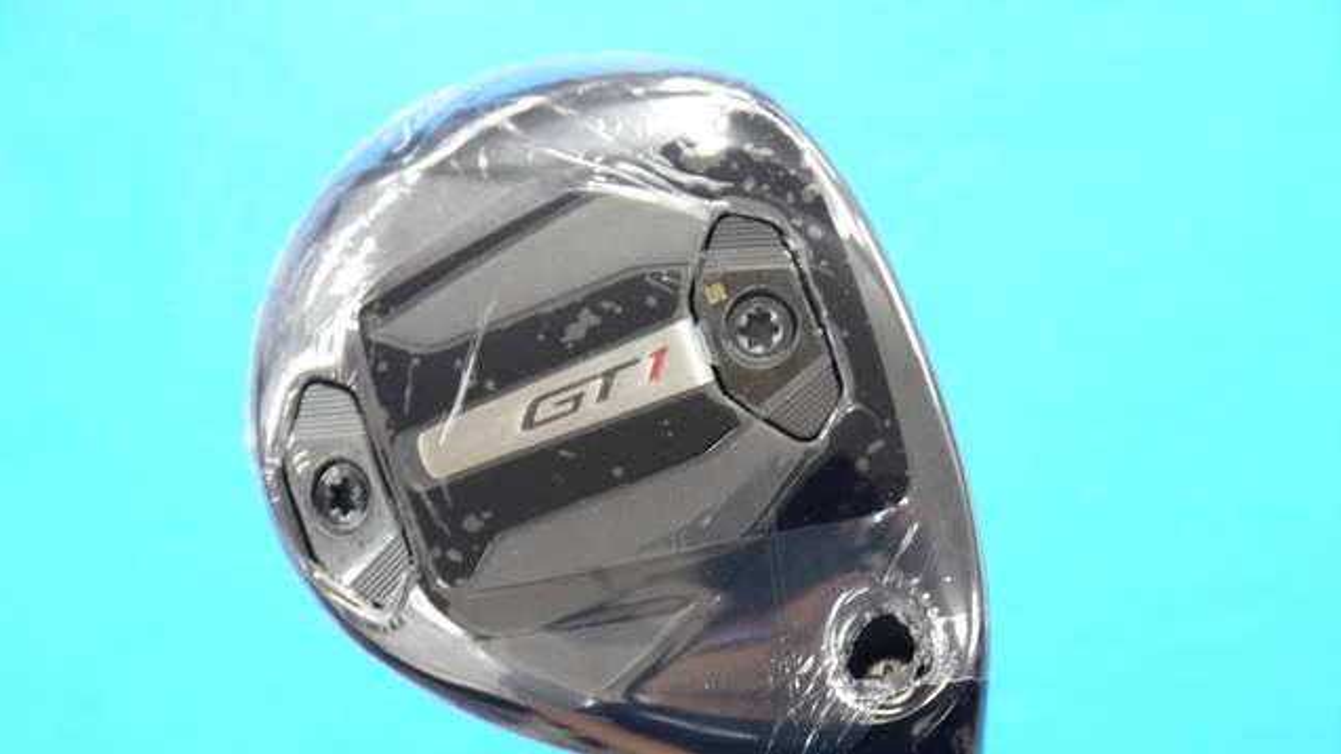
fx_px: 3271
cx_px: 669
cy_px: 453
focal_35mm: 92
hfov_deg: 23.2
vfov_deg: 13.1
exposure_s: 1/40
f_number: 5.6
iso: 800
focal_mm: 42
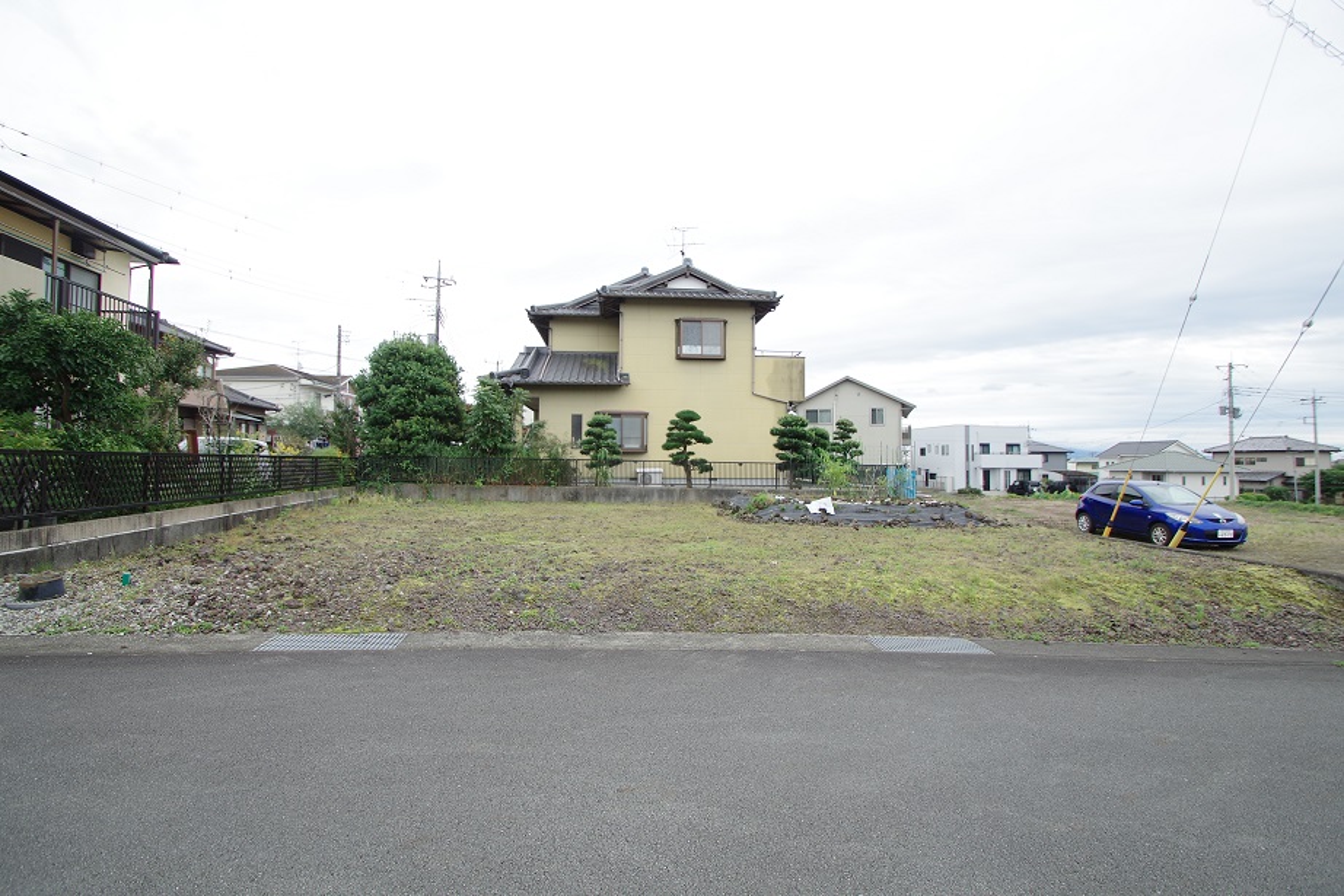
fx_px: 560
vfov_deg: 77.3
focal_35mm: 15
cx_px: 672
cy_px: 448
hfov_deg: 100.4
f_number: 7.1
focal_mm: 10
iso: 200
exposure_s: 1/250
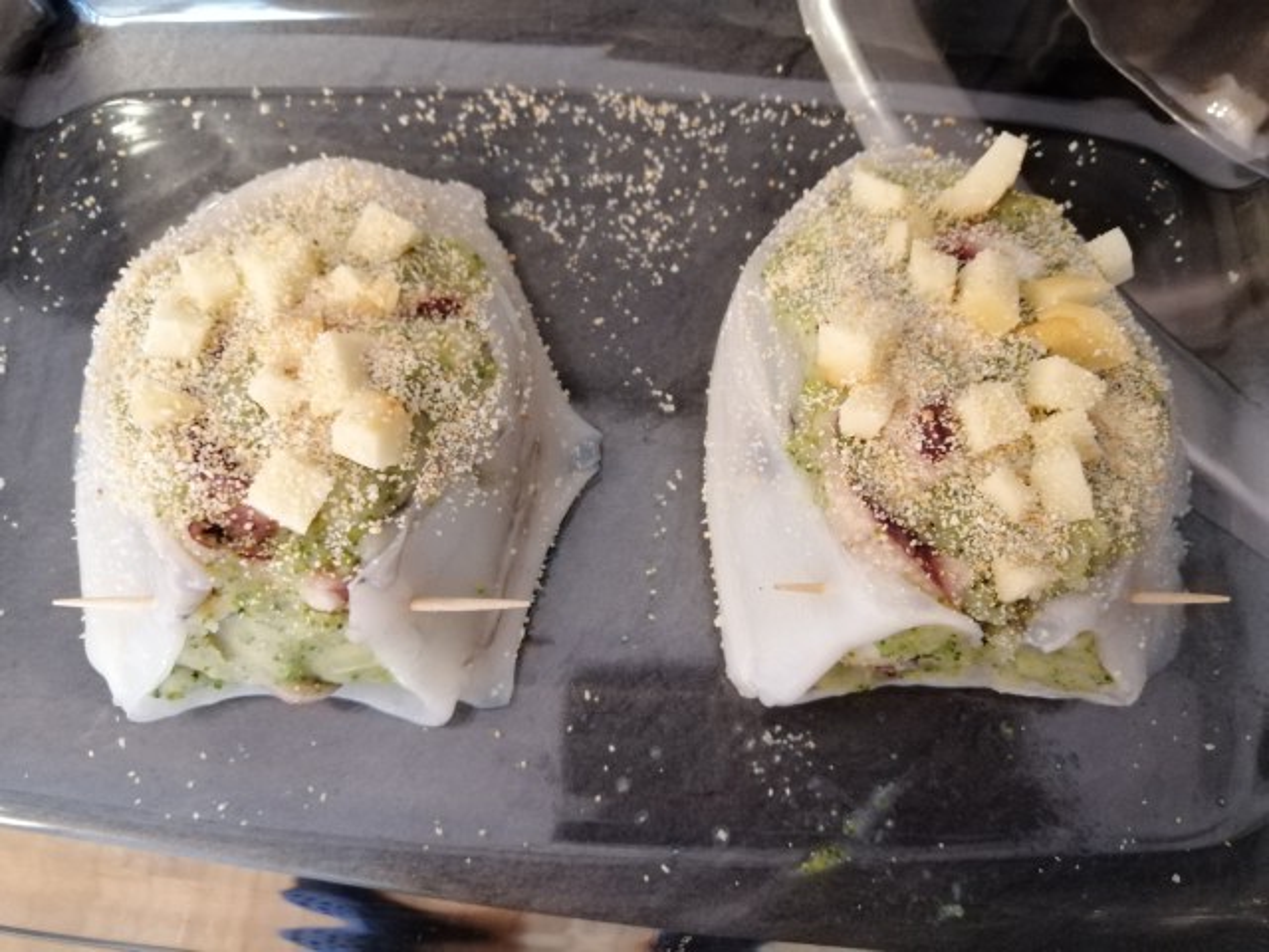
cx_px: 634
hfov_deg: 65.3
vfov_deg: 51.4
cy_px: 476
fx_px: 990
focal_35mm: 27
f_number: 1.8
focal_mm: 3.95
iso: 800
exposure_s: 1/16.7
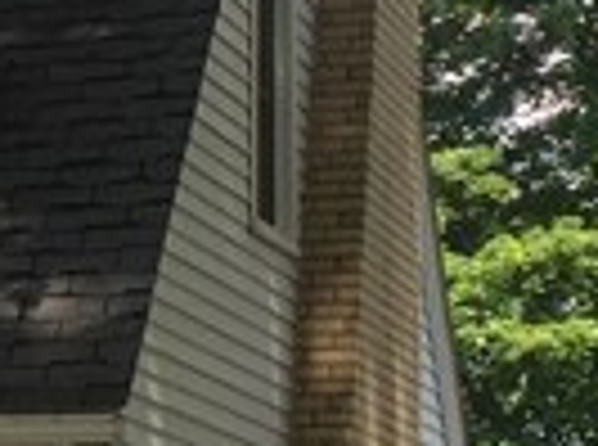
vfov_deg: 6.6
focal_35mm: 224
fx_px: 3859
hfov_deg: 8.5
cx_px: -526
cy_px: 365
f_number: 2.2
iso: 32
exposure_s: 1/482
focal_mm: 4.15
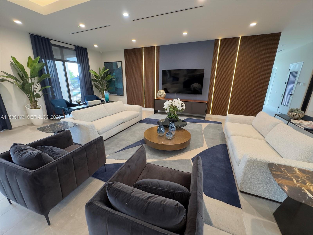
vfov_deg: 85.7
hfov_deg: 102.1
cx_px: 156
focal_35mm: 14
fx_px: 127
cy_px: 118
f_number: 2.2
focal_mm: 2.22
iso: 320
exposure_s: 1/120
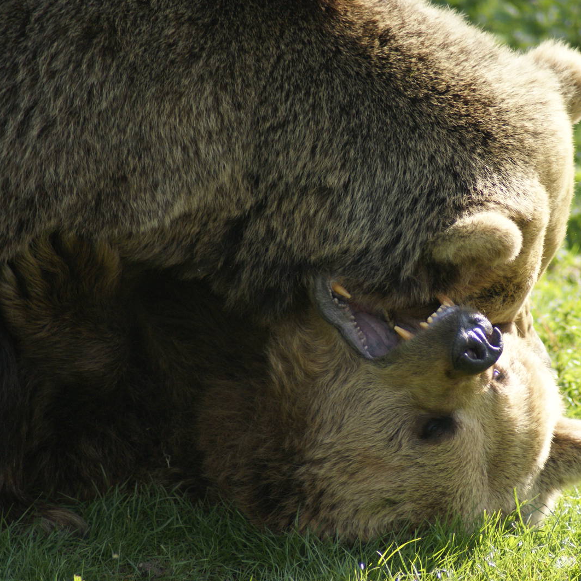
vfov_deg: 3.0
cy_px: 290
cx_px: 384
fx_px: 10938
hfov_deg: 3.0
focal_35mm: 576
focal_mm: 300
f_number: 5.6
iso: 400
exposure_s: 1/500
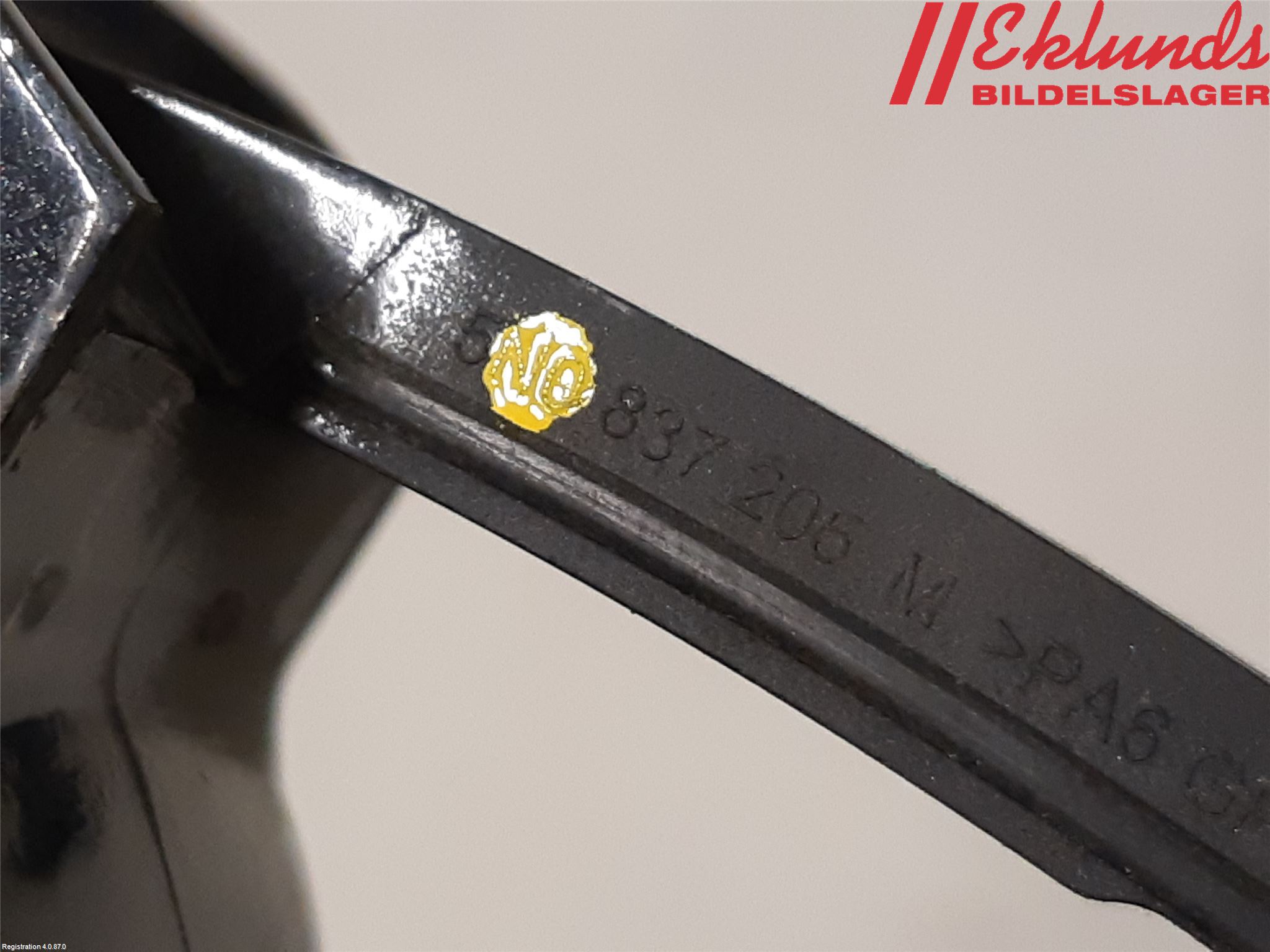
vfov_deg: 53.1
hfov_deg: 67.3
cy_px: 476
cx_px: 635
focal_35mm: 26
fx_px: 954
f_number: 1.7
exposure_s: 1/50
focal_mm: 3.93
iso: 200
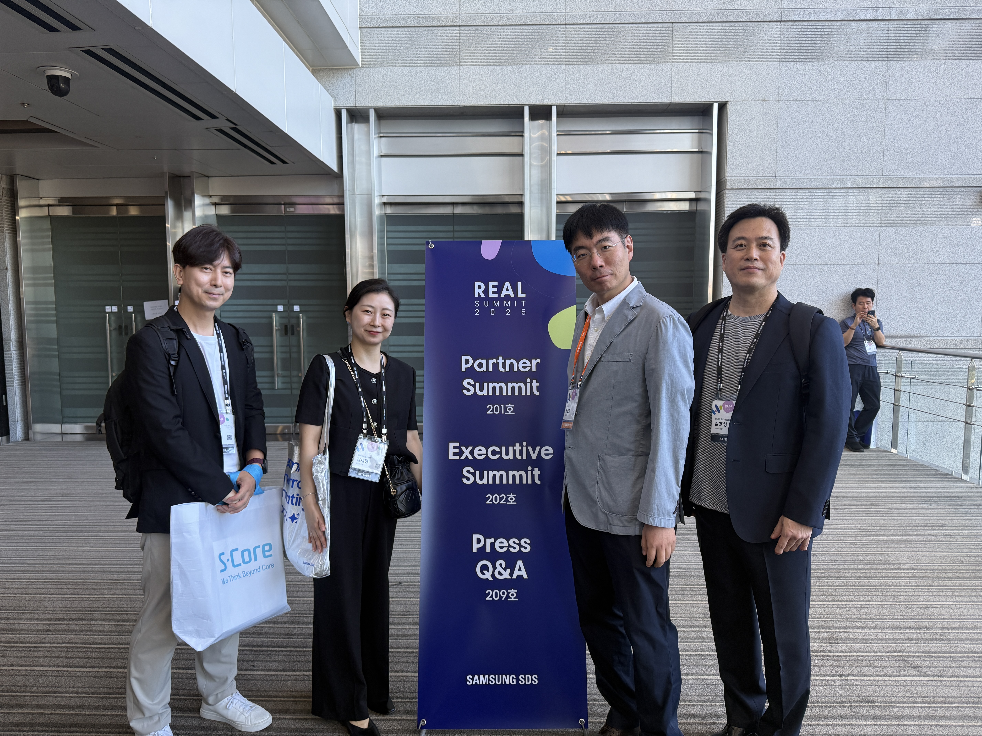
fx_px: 681
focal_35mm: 24
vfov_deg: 56.8
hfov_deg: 71.6
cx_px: 491
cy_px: 368
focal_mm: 6.76
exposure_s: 1/60
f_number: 1.78
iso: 160
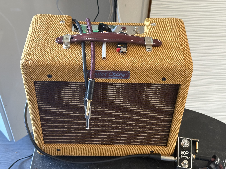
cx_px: 113
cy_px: 84
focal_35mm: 52
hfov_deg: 36.8
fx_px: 339
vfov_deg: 28.0
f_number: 1.6
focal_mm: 5.96
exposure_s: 1/40
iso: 250
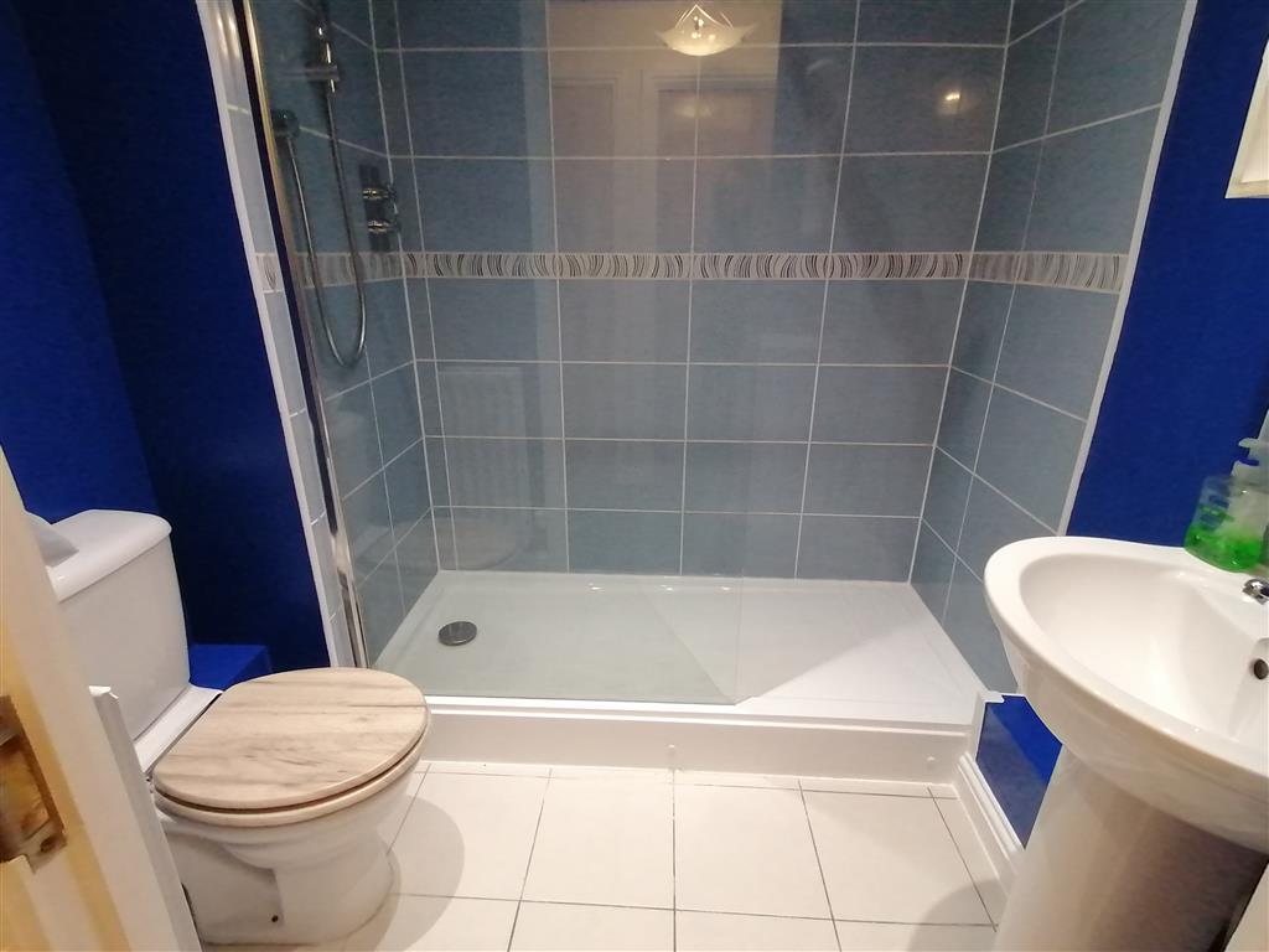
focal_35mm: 17
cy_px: 476
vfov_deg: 74.7
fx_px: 623
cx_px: 634
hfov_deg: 91.0
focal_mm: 2.7
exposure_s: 1/33.3
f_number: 2.4
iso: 200
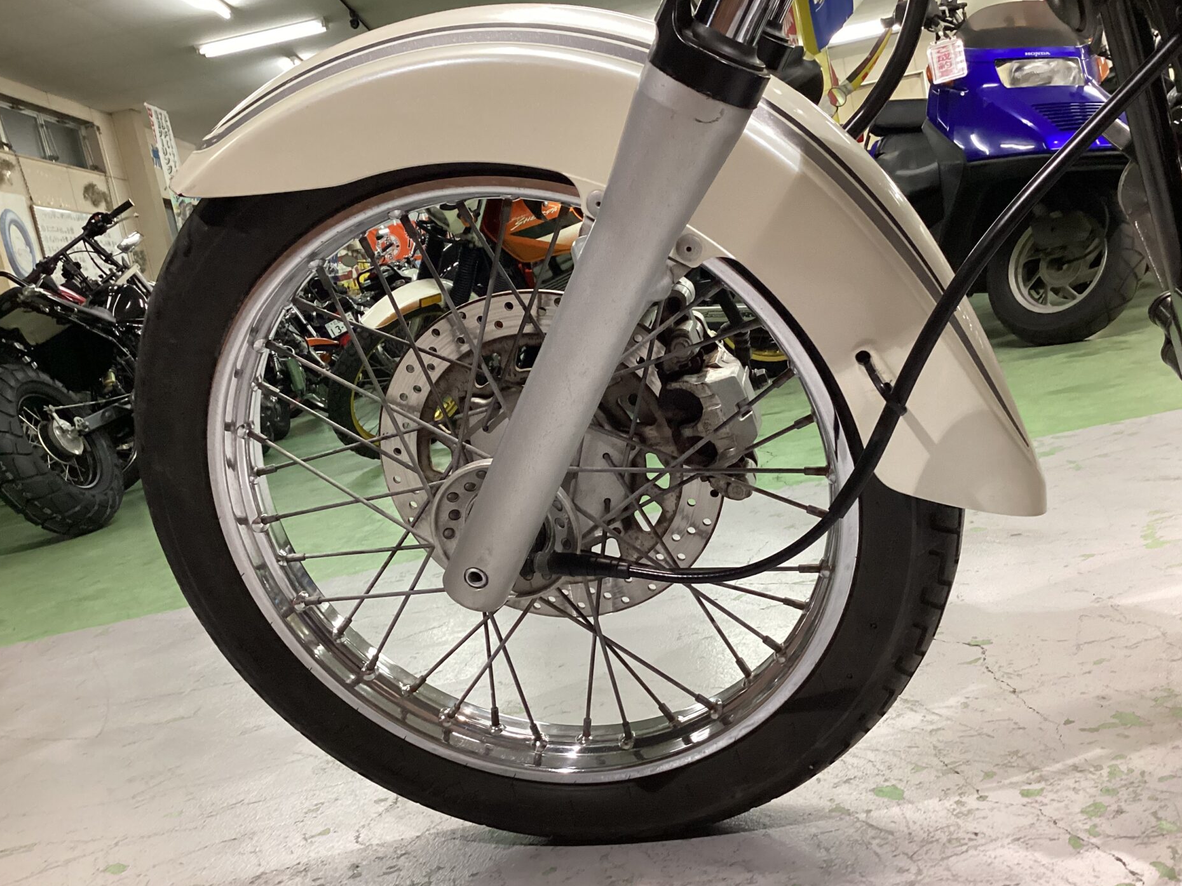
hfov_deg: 56.8
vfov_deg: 44.2
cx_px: 601
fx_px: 1093
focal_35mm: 32
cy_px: 434
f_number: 2.4
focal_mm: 3.3
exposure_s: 1/60
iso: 250
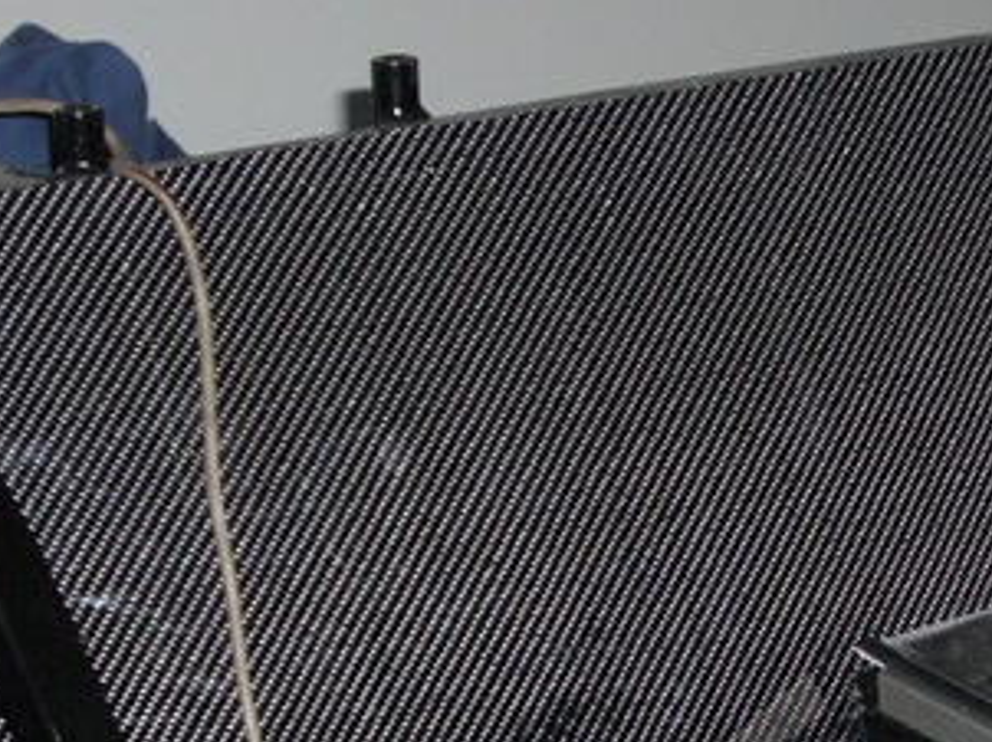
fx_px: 4009
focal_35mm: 140
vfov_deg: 10.5
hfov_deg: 14.0
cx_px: 893
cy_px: 624
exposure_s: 1/60
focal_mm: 10.7
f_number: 3.6
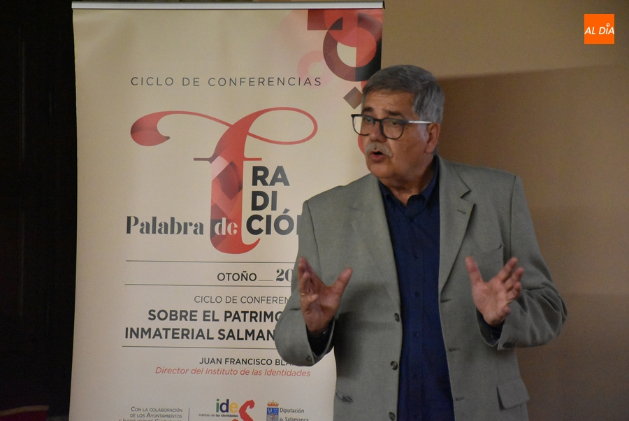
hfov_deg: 13.0
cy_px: 210
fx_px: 2754
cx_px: 314
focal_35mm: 158
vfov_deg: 8.7
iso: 10000
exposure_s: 1/125
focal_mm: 105
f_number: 5.6
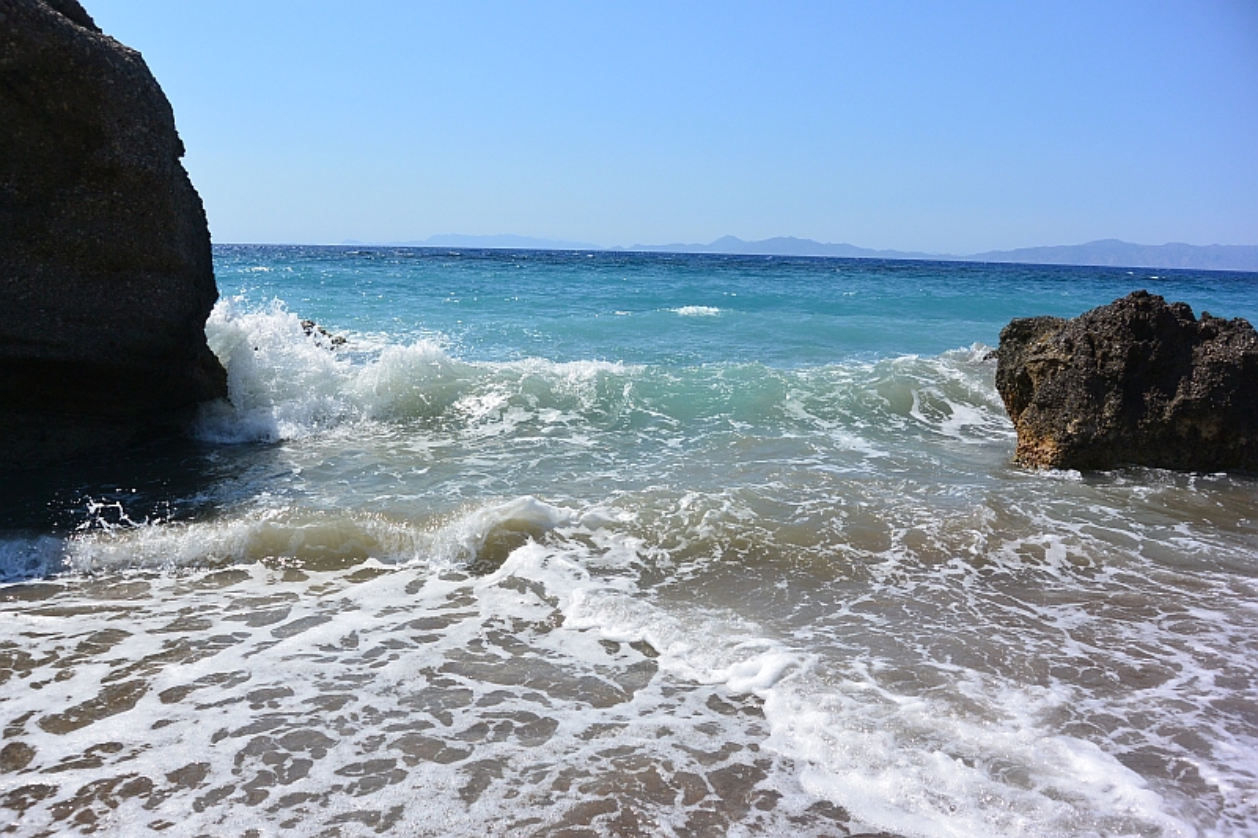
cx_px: 629
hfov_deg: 67.4
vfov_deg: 47.9
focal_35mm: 27
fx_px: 943
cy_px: 419
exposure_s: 1/1600
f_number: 5.6
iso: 160
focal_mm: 10
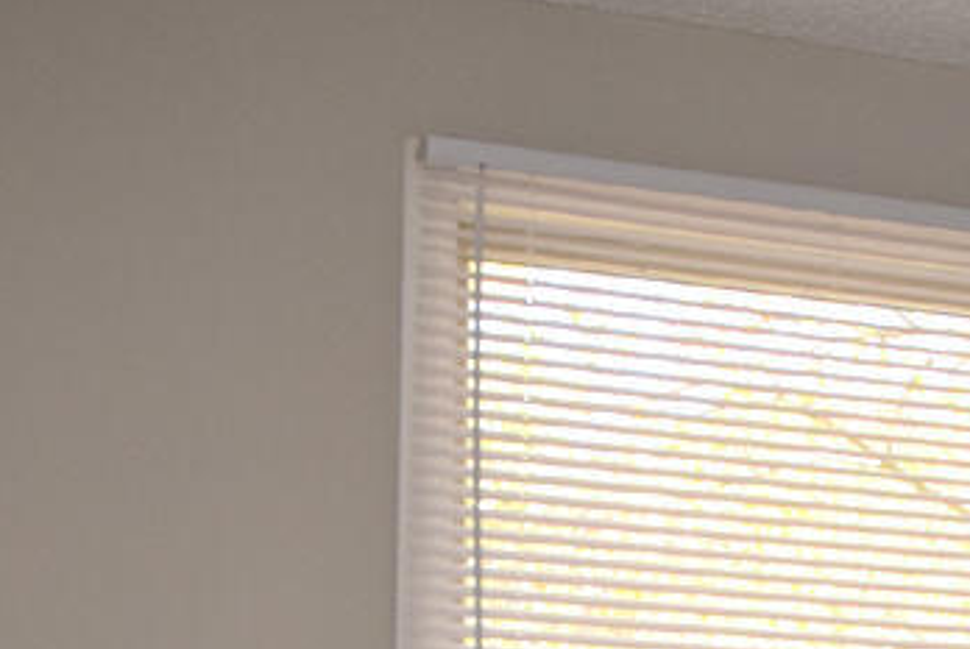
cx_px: 1015
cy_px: 1072
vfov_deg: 13.5
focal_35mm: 94
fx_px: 2532
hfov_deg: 20.8
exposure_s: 1/100
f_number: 5
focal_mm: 17
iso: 800
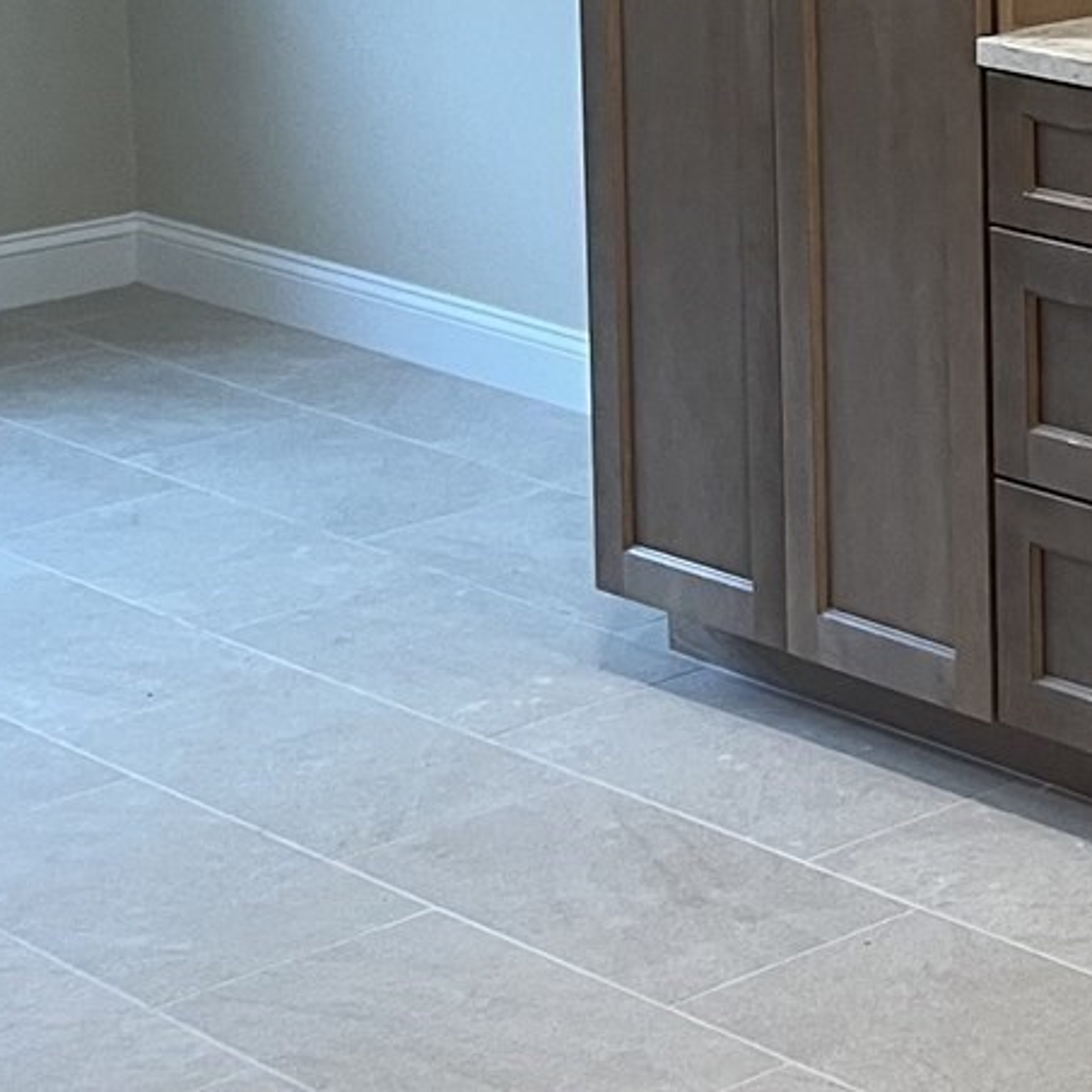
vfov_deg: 16.1
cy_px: -217
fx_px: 3712
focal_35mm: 104
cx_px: 2167
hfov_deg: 14.1
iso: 80
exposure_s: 1/60
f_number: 1.6
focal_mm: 5.1
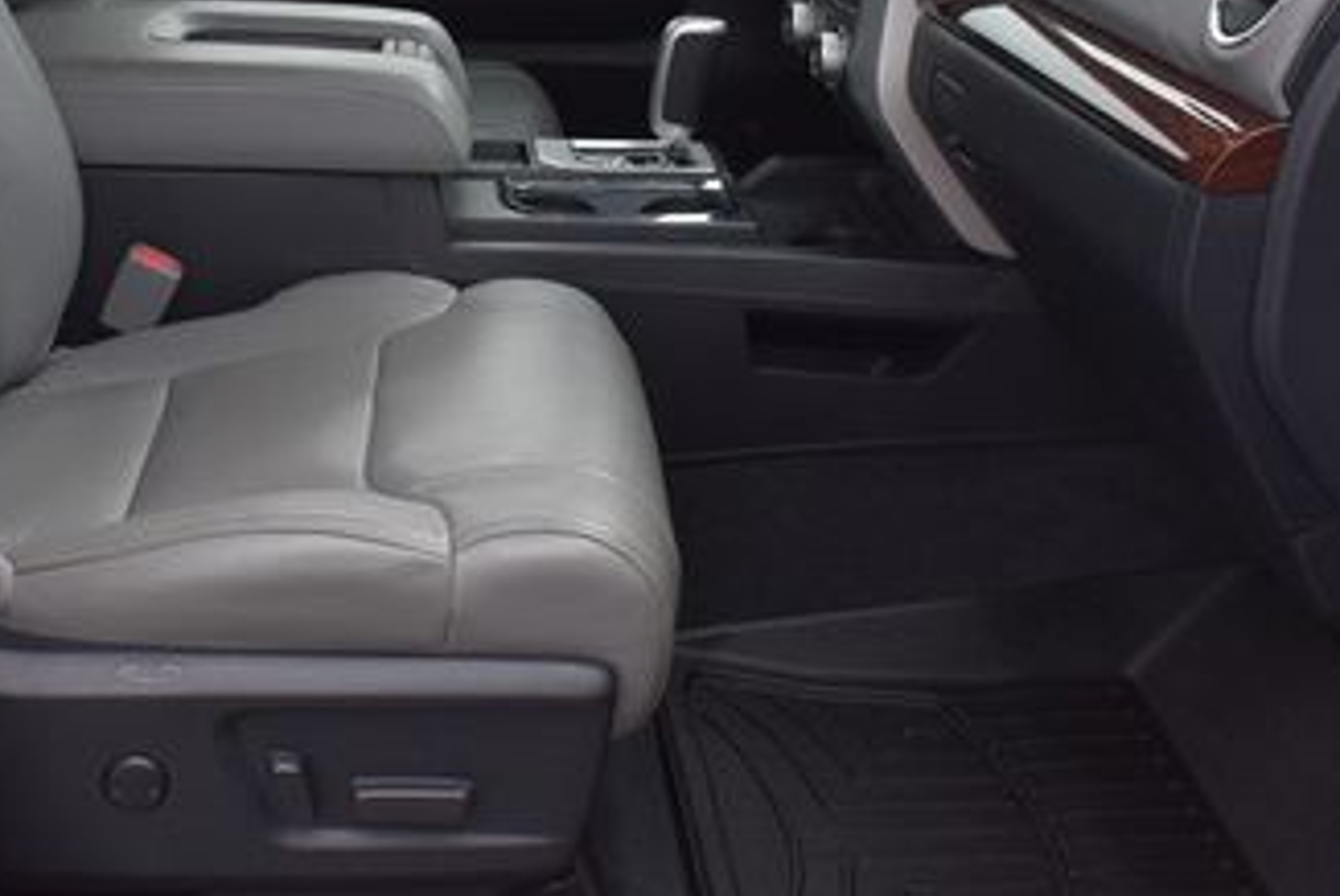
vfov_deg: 24.7
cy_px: 72
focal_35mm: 53
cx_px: 477
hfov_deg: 37.2
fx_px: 1974
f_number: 5.6
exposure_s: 1/250
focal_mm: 18
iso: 200
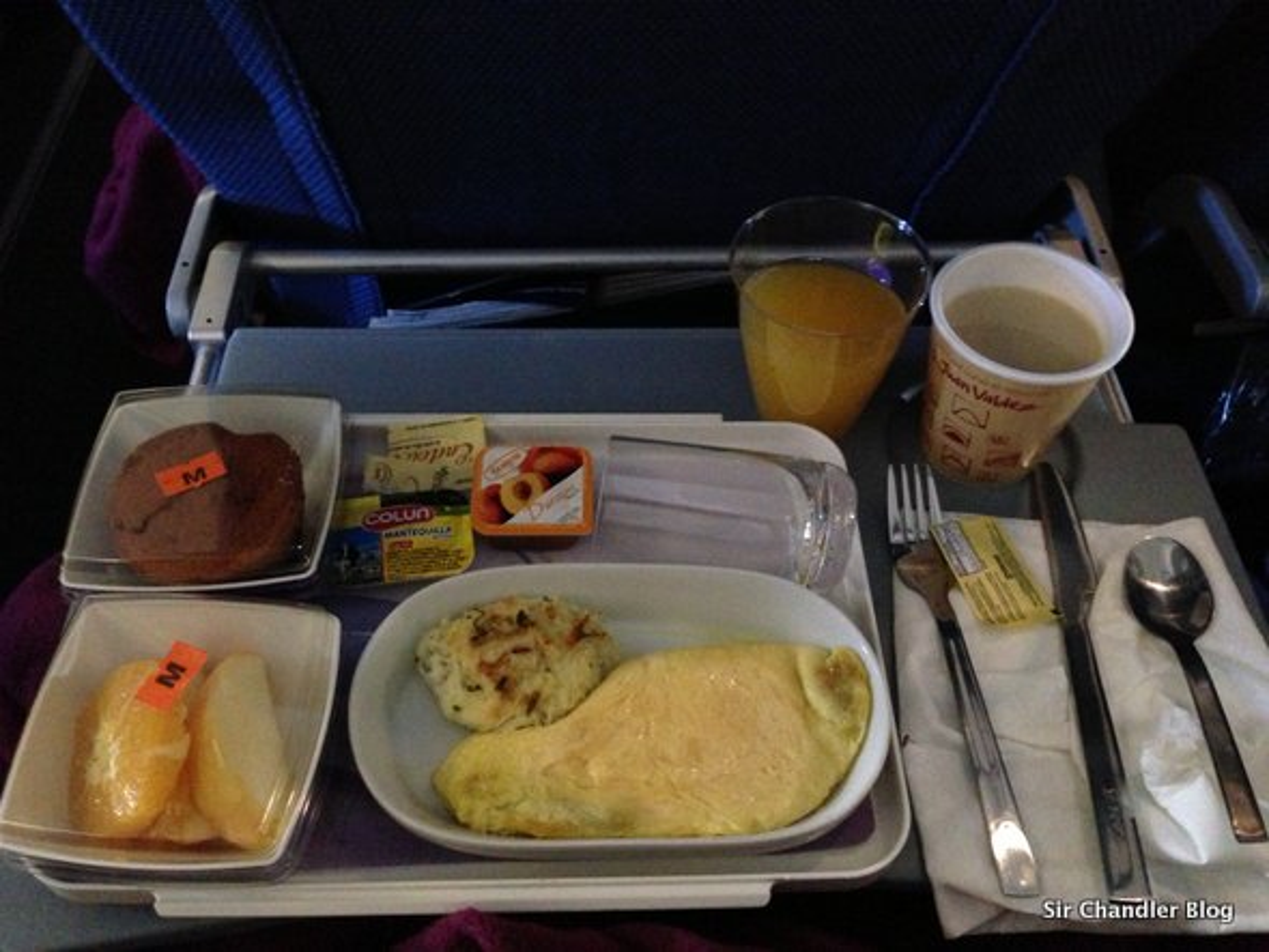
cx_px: 634
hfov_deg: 55.3
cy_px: 476
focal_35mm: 33
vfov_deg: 43.0
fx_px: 1210
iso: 800
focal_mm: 4.13
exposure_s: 1/15
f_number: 2.4
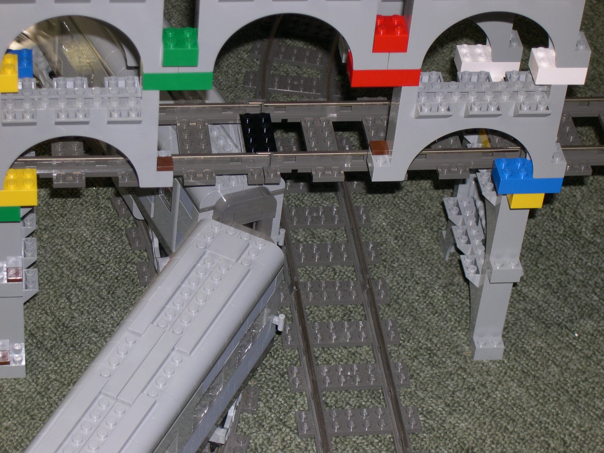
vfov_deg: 13.0
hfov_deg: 17.3
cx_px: 302
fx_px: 1989
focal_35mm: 114
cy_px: 226
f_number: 4.9
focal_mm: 24
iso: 100
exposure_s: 1/60
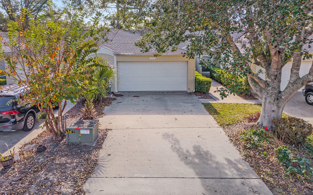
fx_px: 222
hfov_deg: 70.4
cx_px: 158
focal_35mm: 26
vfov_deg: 47.2
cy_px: 76
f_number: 1.8
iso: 410
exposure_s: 1/1600
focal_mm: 8.67
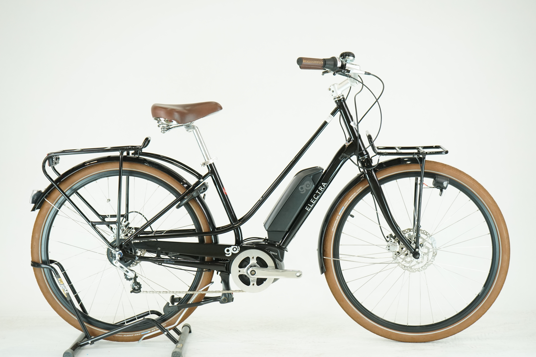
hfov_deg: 36.9
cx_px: 268
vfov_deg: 25.1
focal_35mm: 54
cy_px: 178
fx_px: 804
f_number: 5.6
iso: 1600
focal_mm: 54
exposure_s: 1/200
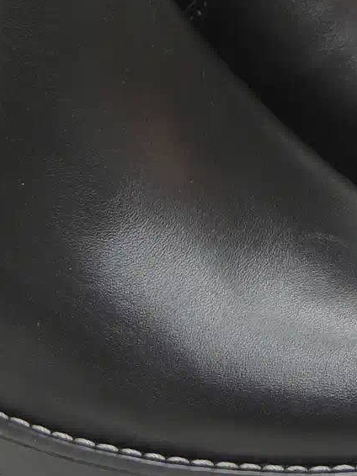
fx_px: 4362
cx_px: 167
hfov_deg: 4.7
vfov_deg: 6.2
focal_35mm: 317
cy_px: -28
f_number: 4.2
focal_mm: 18.7
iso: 100
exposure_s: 1/5
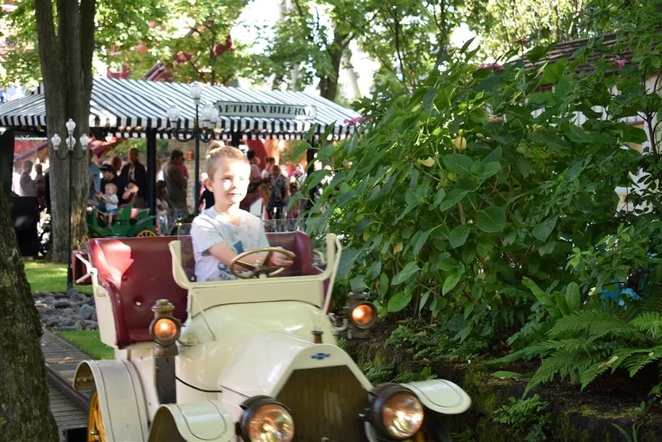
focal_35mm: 72
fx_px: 1325
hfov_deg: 28.1
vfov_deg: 18.9
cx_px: 331
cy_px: 221
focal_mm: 48
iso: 450
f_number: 5.3
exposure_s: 1/60
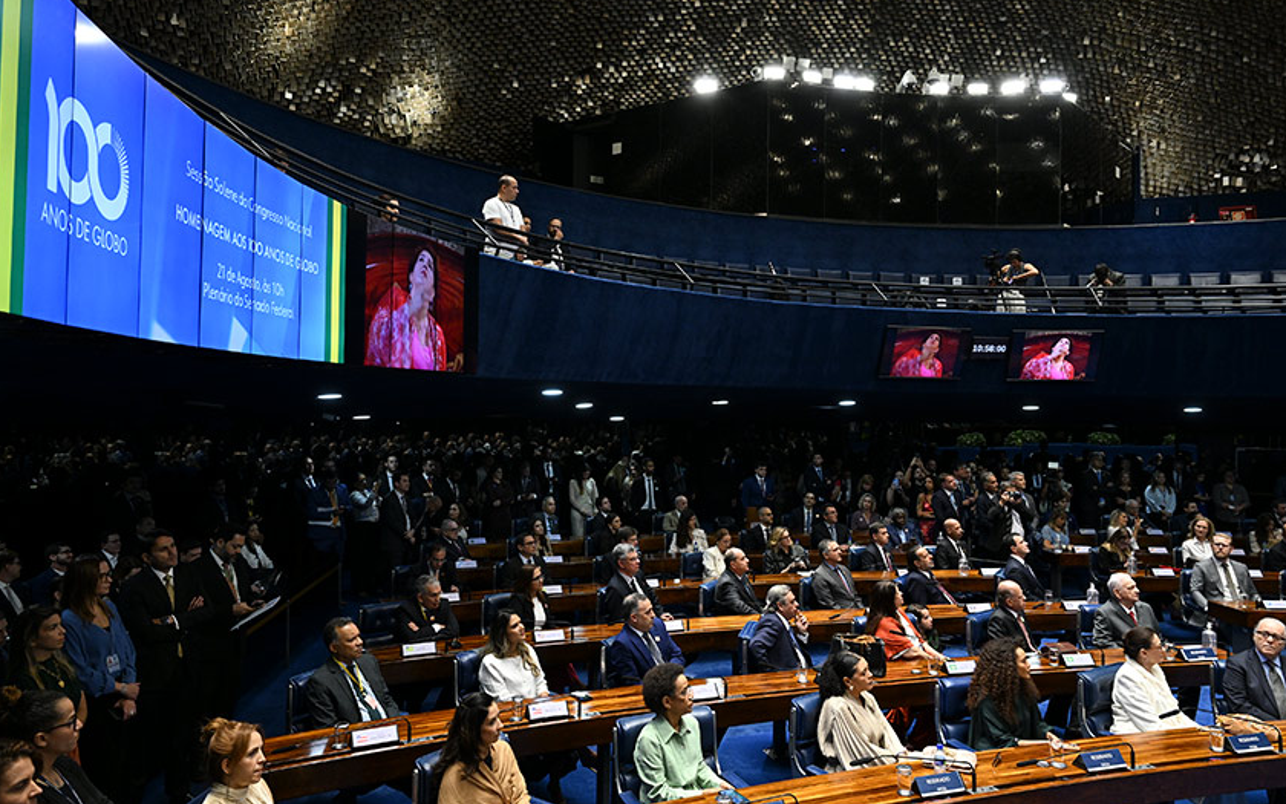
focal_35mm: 25
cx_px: 641
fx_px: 876
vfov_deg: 49.2
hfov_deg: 72.5
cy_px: 377
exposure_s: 1/100
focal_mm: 24
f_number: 5
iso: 2500
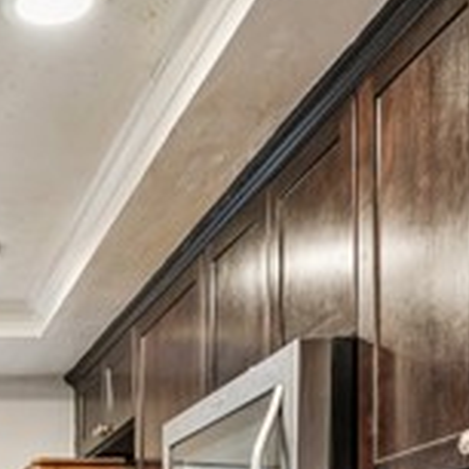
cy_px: 628
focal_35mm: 65
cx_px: -147
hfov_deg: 23.4
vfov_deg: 23.2
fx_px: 992
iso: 100
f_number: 13
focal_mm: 18.2
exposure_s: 2
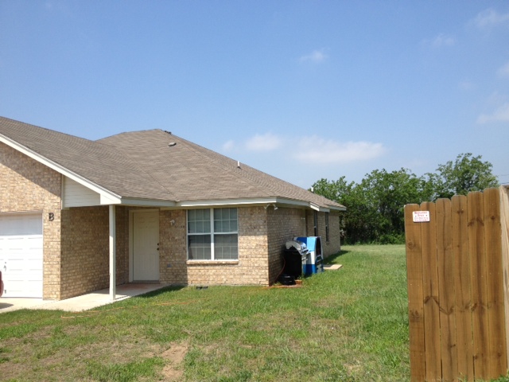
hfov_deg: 52.6
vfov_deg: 40.7
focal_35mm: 35
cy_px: 191
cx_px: 254
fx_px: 515
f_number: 2.4
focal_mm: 4.28
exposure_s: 1/1453
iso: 50
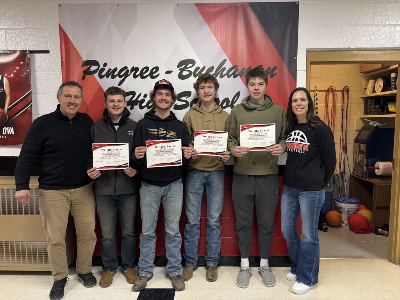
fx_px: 300
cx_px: 200
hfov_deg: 67.3
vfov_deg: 53.1
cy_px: 150
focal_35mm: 26
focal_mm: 5.96
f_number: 1.6
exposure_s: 1/60
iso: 125
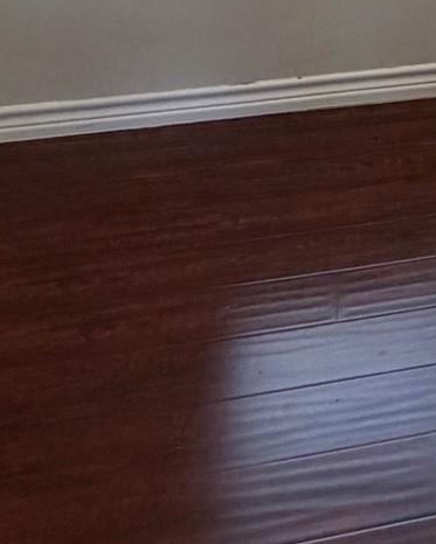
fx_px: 967
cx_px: 560
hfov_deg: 22.8
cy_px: -293
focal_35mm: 60
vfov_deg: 24.0
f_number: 2.2
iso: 250
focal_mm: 2.22
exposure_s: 1/60
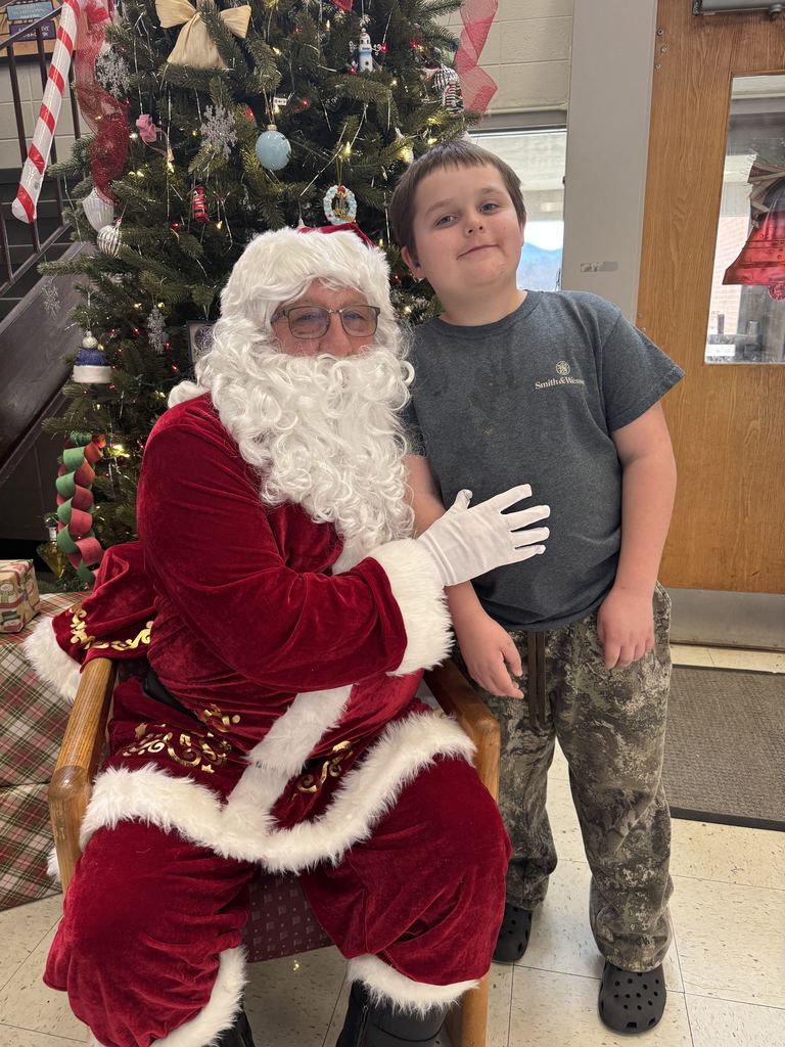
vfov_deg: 71.6
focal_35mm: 24
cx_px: 392
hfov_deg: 56.8
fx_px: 726
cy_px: 524
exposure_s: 1/120
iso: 200
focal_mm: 6.76
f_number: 1.78
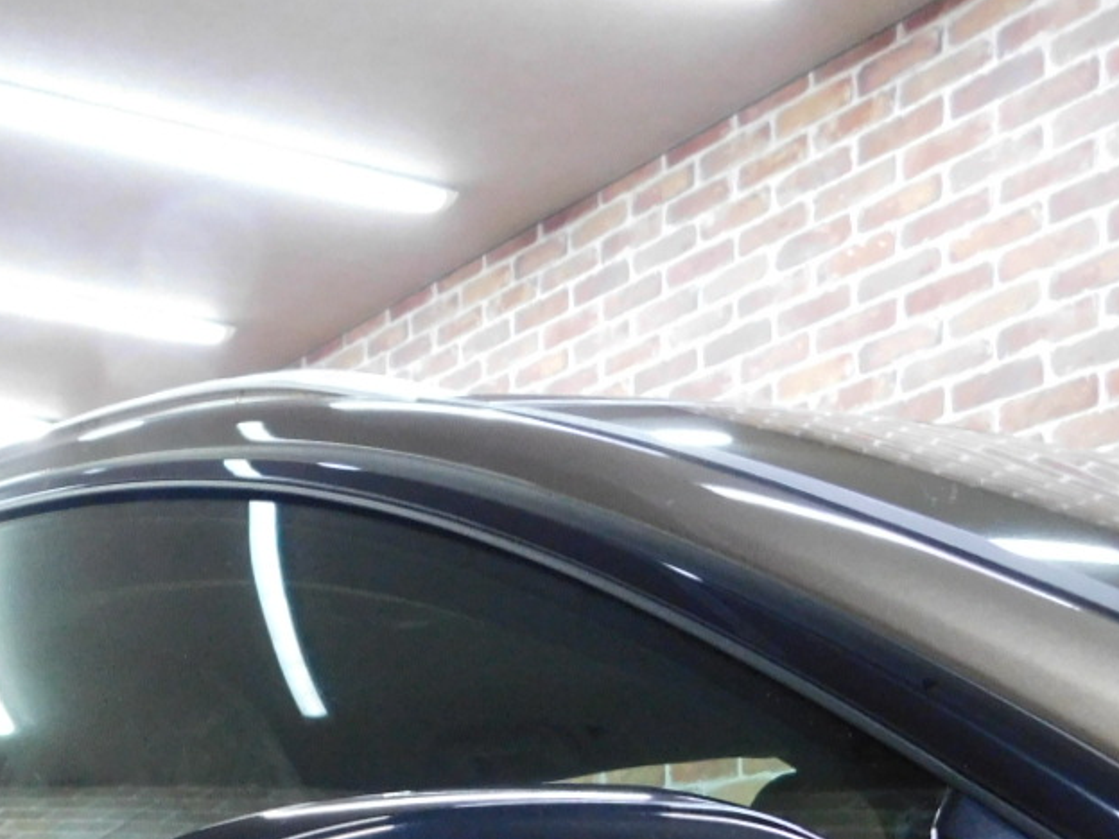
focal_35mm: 59
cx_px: 152
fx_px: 1907
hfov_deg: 31.4
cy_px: 1024
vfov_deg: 22.7
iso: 400
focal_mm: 4
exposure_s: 1/25
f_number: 3
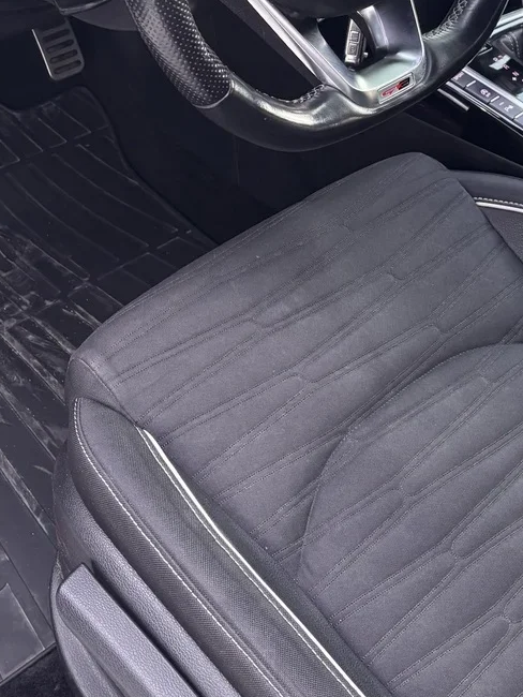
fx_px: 1288
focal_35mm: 64
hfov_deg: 22.9
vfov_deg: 29.7
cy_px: 169
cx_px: 292
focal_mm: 5.96
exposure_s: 1/60
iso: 200
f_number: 1.6
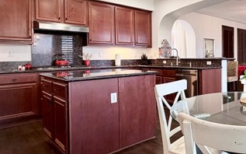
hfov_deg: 57.9
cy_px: 59
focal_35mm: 30
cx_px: 199
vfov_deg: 41.6
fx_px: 201
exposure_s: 1/60
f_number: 2.2
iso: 250
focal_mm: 2.22
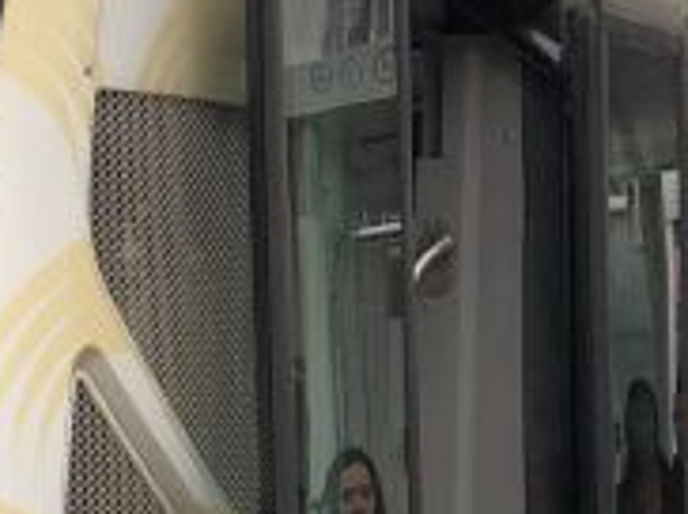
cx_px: -662
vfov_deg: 5.0
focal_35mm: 293
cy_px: 544
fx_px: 5816
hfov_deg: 6.6
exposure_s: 1/361
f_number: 2.4
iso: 16
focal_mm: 6
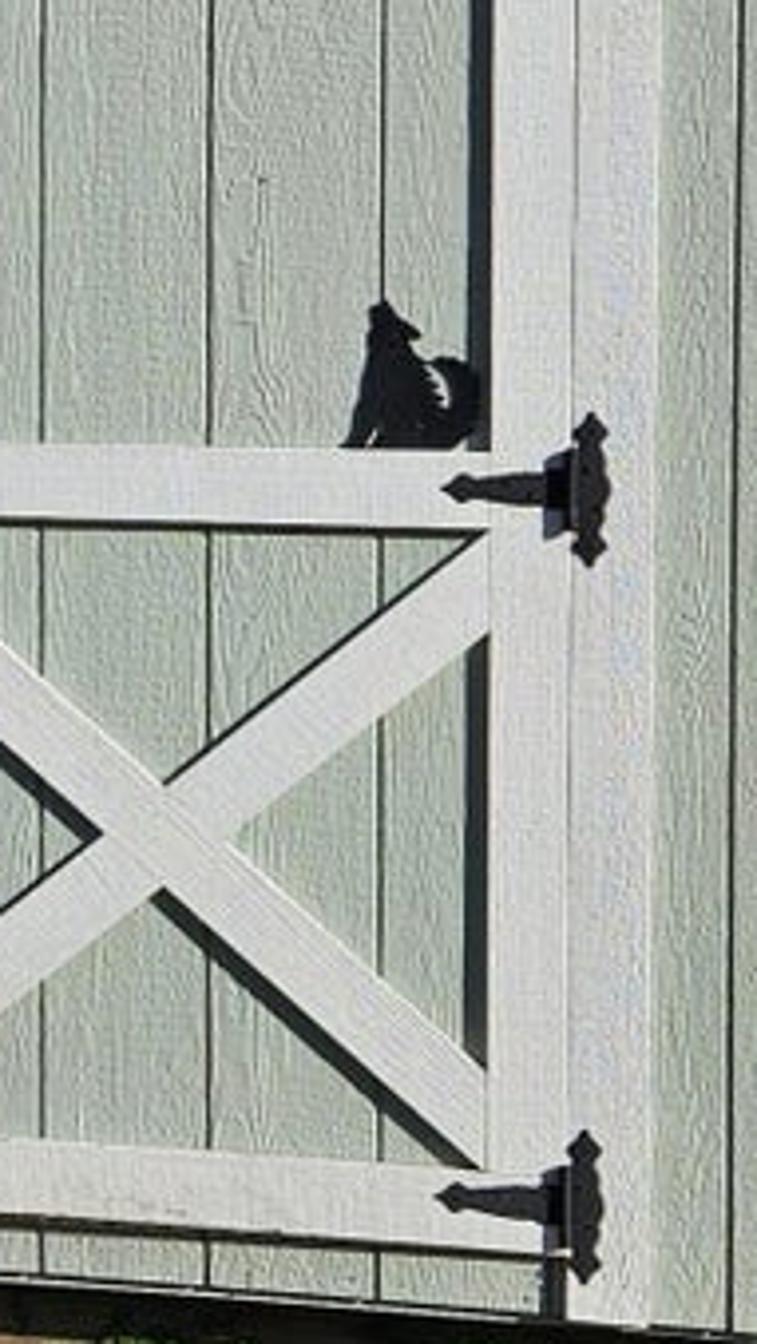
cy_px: 270
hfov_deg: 11.3
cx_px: -521
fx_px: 3600
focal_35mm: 101
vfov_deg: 20.9
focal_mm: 5.4
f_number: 1.8
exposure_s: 1/3117
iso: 25
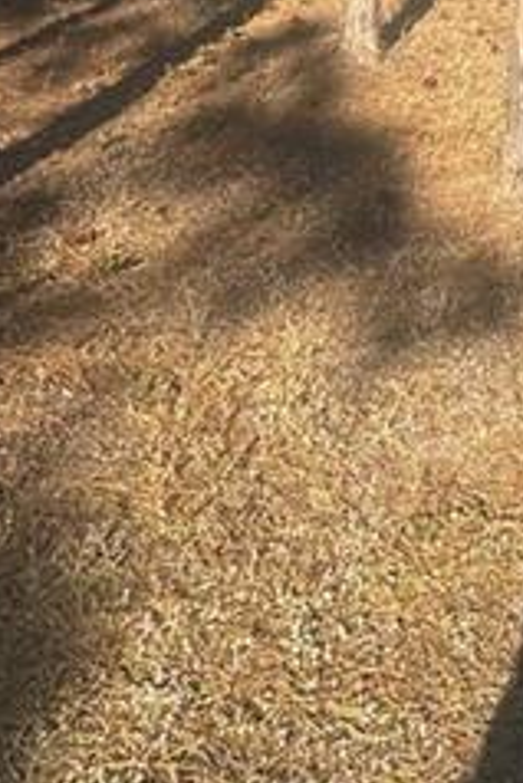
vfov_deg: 32.5
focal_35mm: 47
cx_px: 543
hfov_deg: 26.9
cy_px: -214
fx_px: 1023
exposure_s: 1/1477
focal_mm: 2.22
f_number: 2.2
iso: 50
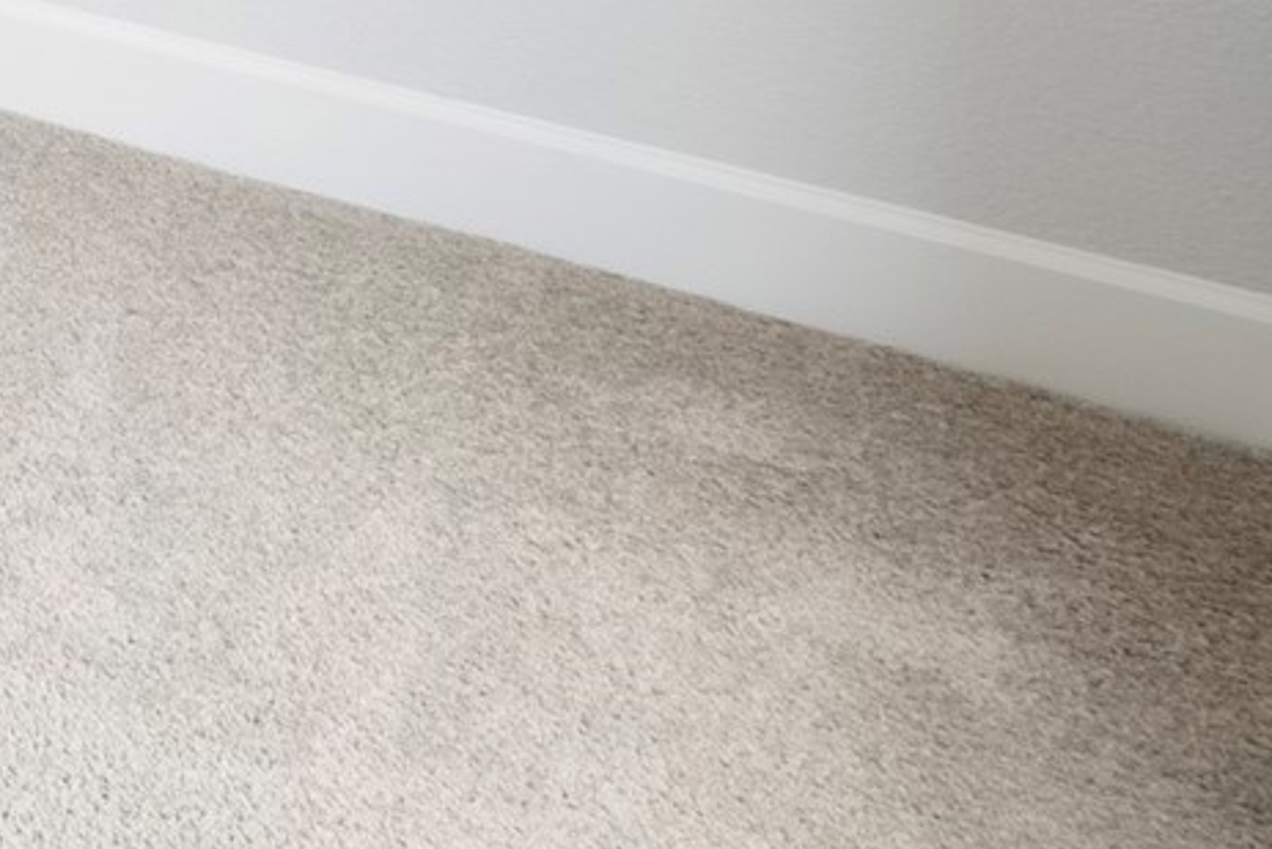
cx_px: -1549
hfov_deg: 16.9
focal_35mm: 61
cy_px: -959
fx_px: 2156
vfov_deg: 16.0
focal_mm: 13
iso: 250
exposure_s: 1/1.25
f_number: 8
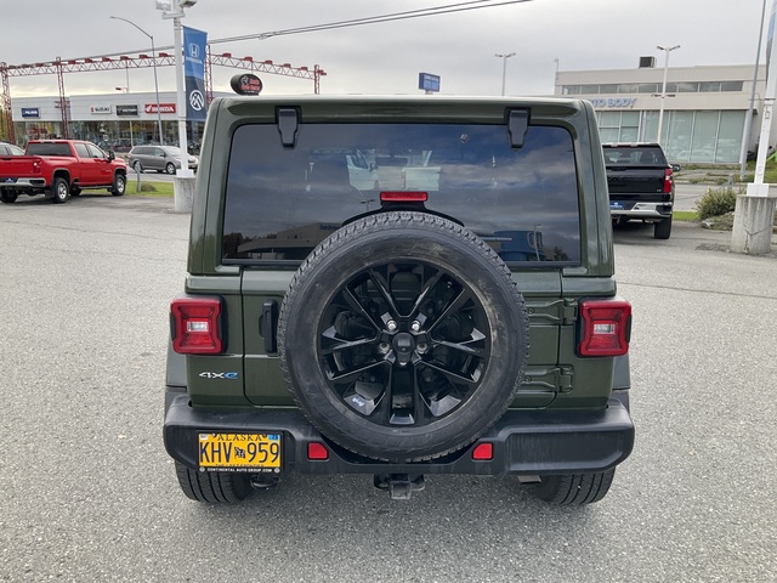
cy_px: 292
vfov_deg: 48.2
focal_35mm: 29
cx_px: 388
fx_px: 651
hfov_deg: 61.7
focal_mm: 3
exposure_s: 1/312
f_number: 1.8
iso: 25
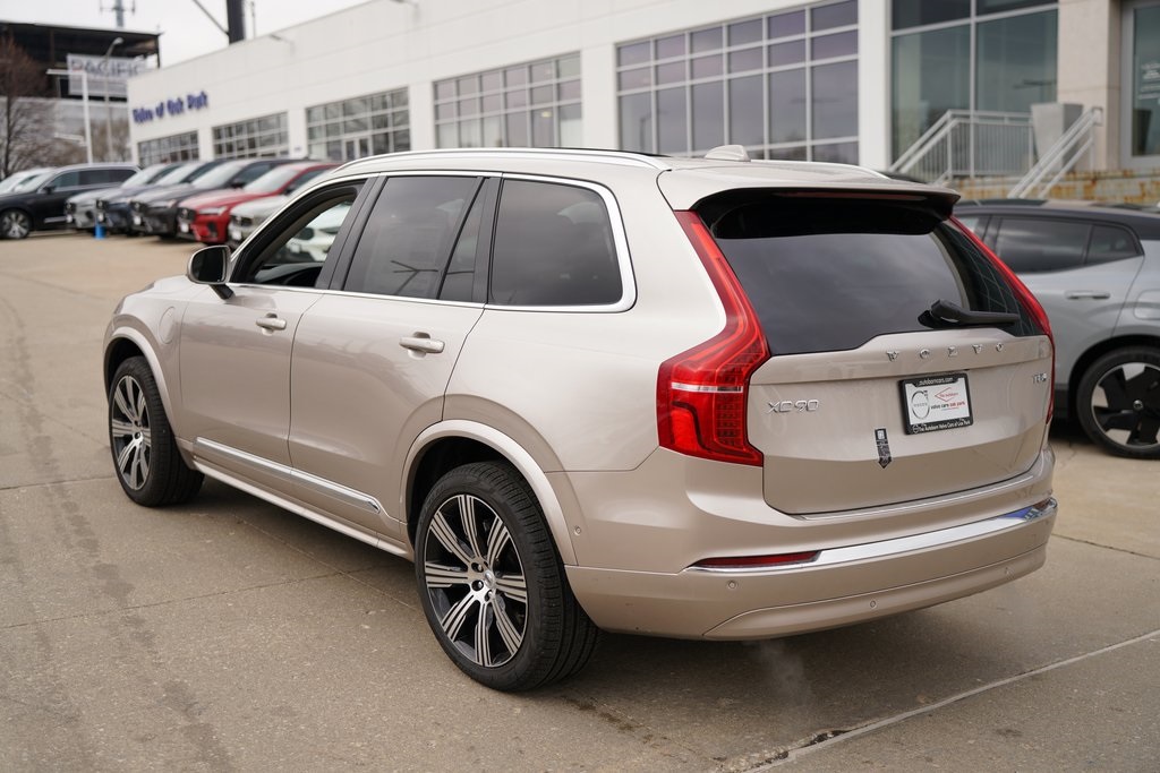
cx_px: 580
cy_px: 386
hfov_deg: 48.5
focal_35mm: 40
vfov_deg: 33.4
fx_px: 1289
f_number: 2.2
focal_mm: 40
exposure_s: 1/2000
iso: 100
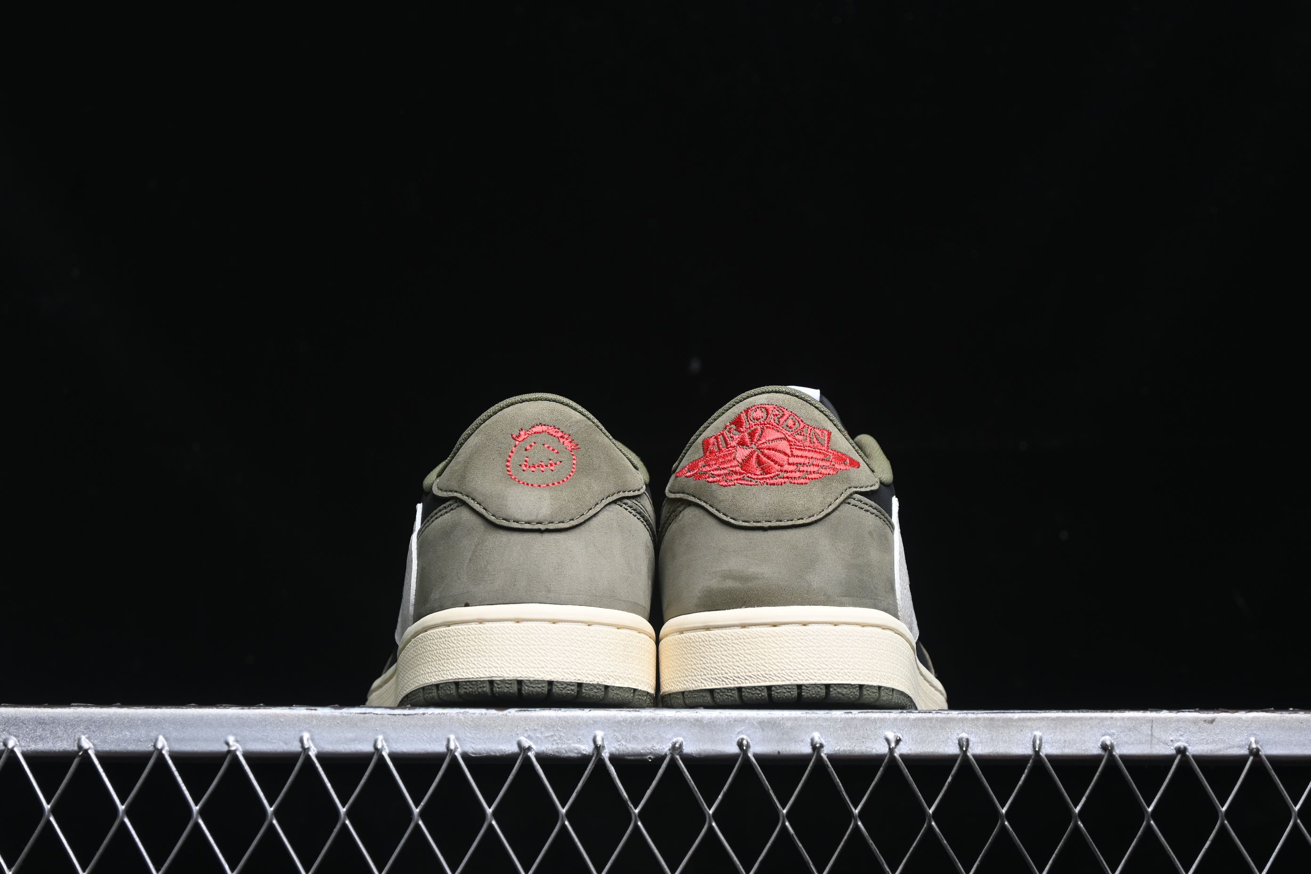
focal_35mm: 75
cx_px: 656
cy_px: 437
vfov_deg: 18.2
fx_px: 2731
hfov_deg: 27.0
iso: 160
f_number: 6.3
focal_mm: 50
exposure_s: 1/50
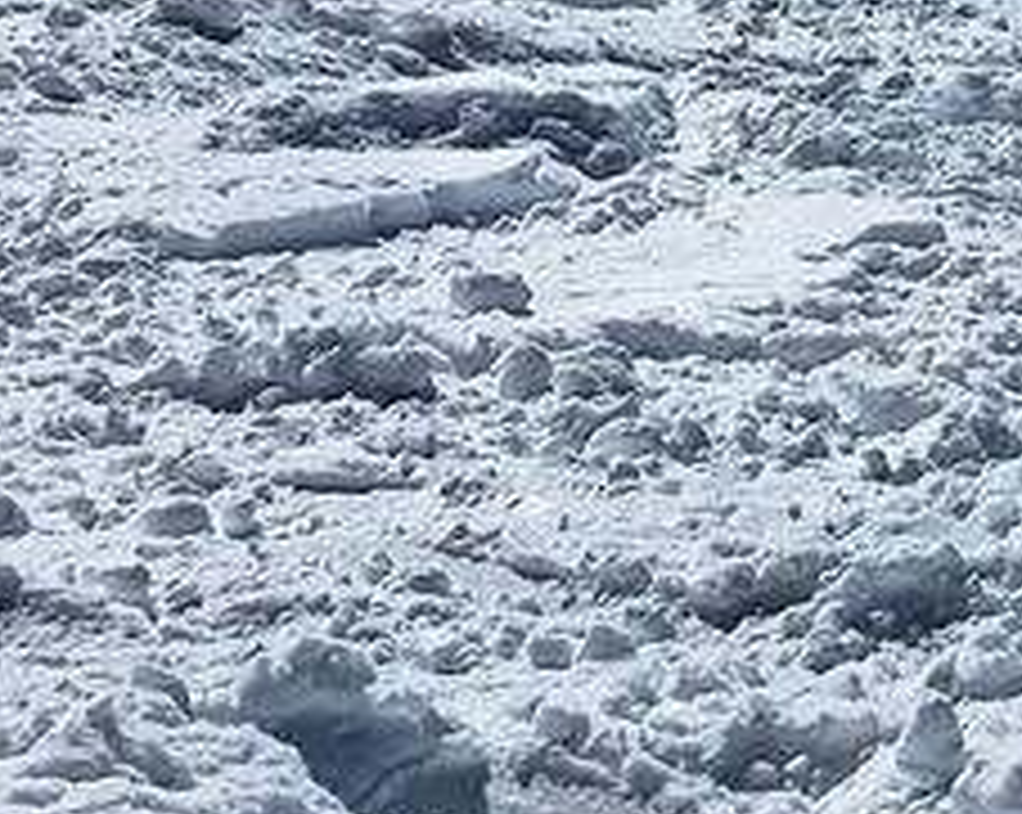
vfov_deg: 13.8
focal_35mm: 102
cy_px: -551
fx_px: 3081
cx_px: 2301
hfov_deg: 14.2
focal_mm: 5.54
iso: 40
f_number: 1.8
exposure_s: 1/9615
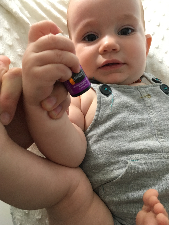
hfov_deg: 46.8
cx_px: 83
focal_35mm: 30
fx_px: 195
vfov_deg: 60.0
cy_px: 111
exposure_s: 1/24
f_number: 2.2
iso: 200
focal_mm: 4.15
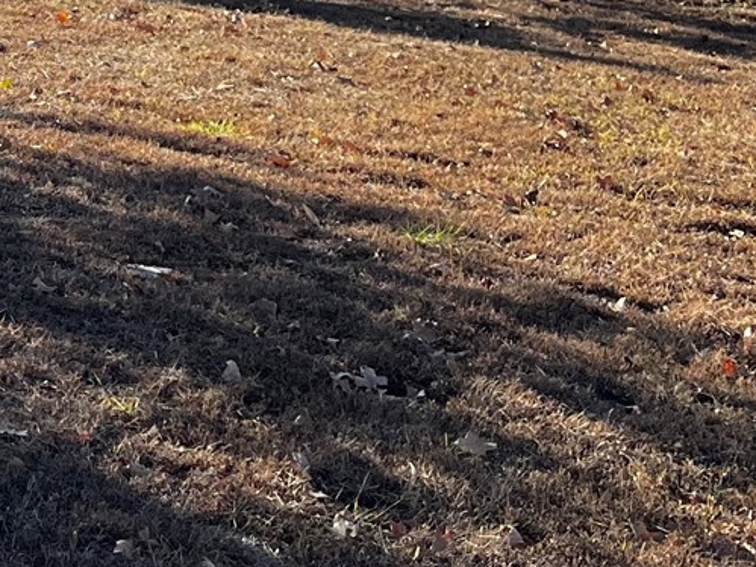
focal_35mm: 100
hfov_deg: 17.4
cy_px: -215
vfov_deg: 14.1
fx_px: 2183
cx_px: -421
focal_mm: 5.7
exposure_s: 1/2083
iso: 50
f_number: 1.5
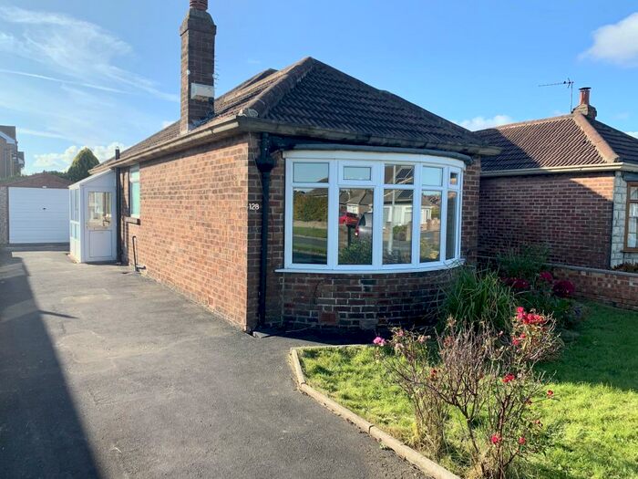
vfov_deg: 53.1
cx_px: 319
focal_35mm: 26
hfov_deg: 67.3
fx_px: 479
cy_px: 240
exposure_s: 1/962
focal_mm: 4.25
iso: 25
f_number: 1.8
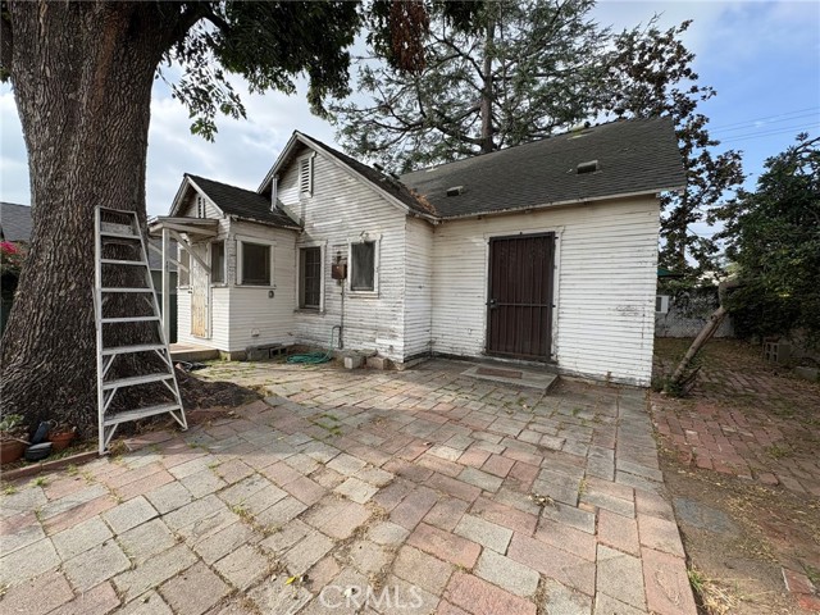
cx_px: 410
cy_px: 308
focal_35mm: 14
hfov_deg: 102.1
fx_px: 332
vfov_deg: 85.7
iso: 40
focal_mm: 2.22
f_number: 2.2
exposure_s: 1/693
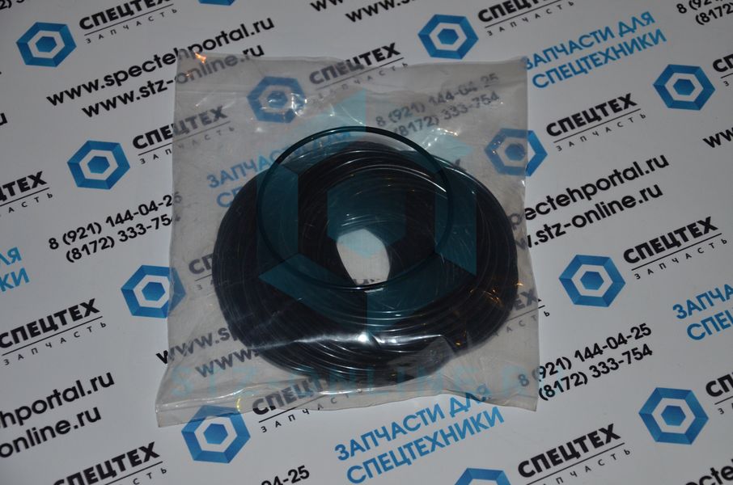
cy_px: 242
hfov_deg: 26.0
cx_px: 366
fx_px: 1585
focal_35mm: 78
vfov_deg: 17.4
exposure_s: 1/60
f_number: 5
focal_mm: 52
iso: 1000
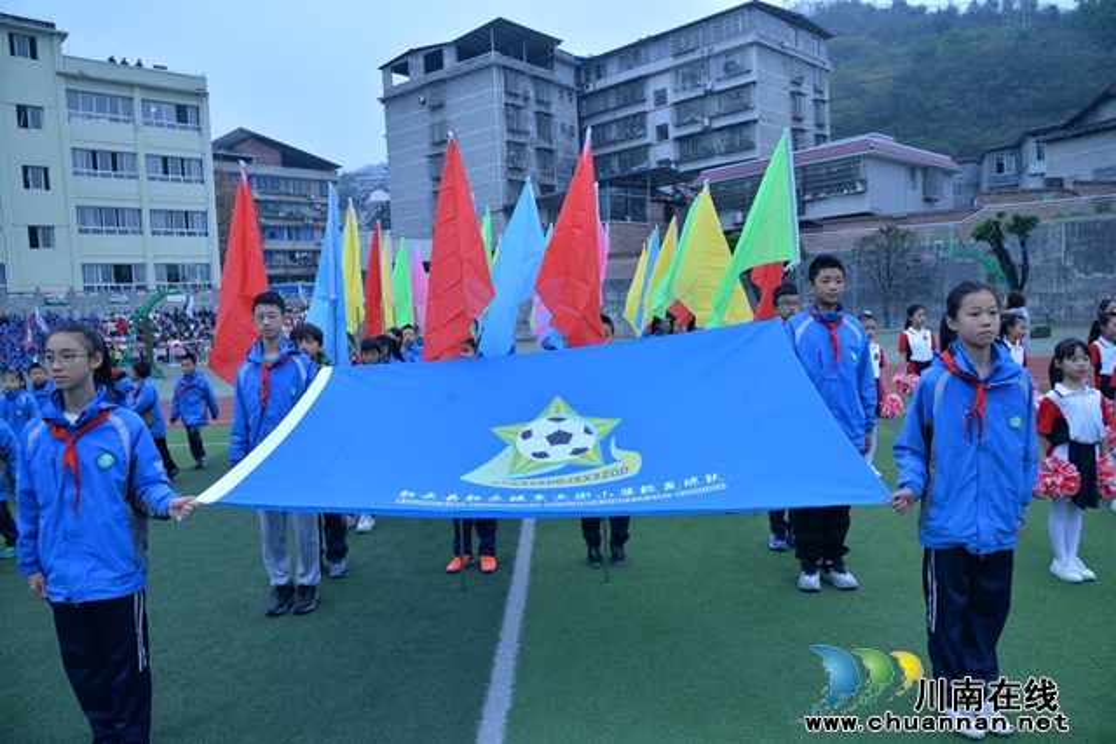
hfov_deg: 73.7
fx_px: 744
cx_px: 558
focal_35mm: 24
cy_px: 372
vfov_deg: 53.2
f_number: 7.1
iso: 1250
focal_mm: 24
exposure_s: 1/500
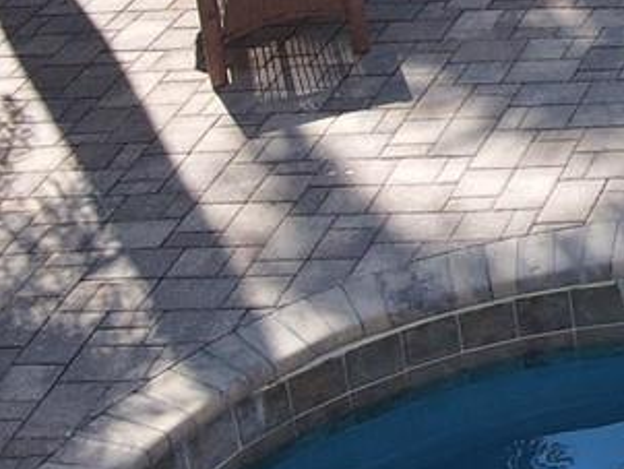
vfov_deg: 10.8
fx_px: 2291
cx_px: 1453
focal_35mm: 127
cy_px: -419
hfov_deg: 12.5
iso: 100
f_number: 2.8
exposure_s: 1/400
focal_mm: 4.5
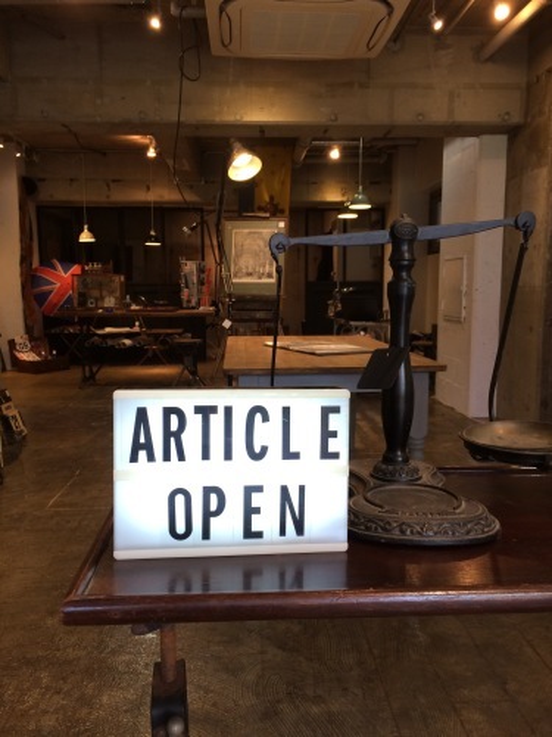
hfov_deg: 48.2
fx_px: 617
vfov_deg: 61.7
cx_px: 276
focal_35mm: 29
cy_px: 368
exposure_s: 1/30
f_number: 2.2
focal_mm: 4.15
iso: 64
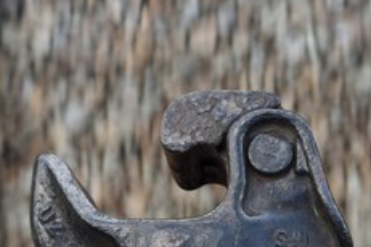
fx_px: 1030
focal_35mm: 100
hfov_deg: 20.4
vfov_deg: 13.6
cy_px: 220
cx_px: 215
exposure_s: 1/200
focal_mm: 55
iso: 200
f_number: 4.5
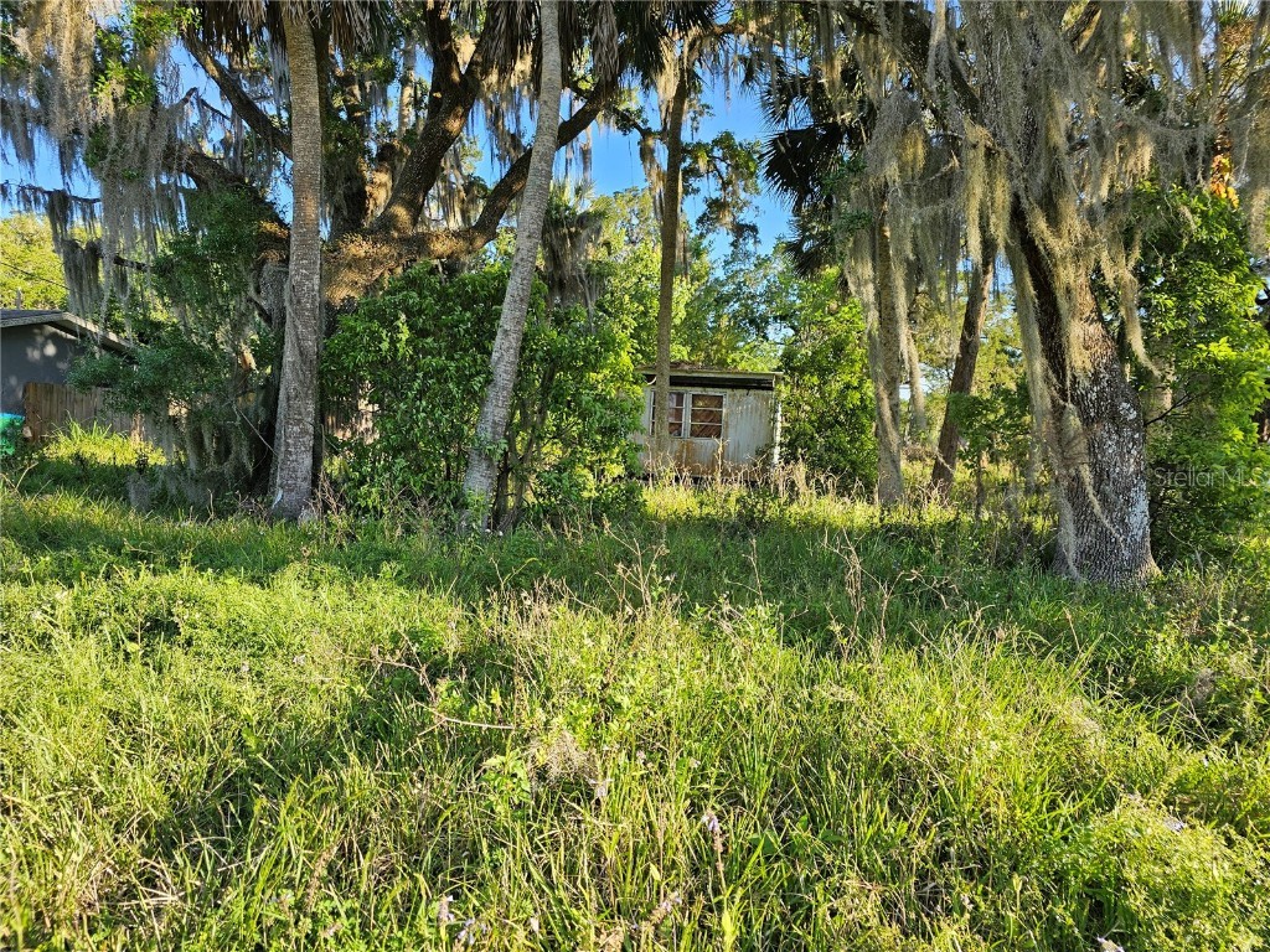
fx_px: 844
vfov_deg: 58.9
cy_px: 476
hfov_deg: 73.9
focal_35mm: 23
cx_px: 635
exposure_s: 1/120
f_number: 1.7
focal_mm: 6.3
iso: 12
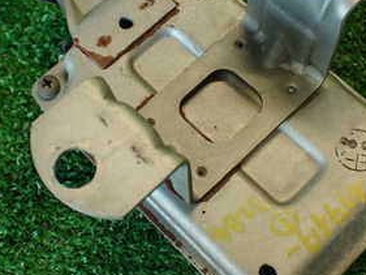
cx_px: 148
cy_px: 108
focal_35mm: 64
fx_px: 677
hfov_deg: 30.2
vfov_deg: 22.9
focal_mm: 5.4
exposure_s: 1/60
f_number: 2.3
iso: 160
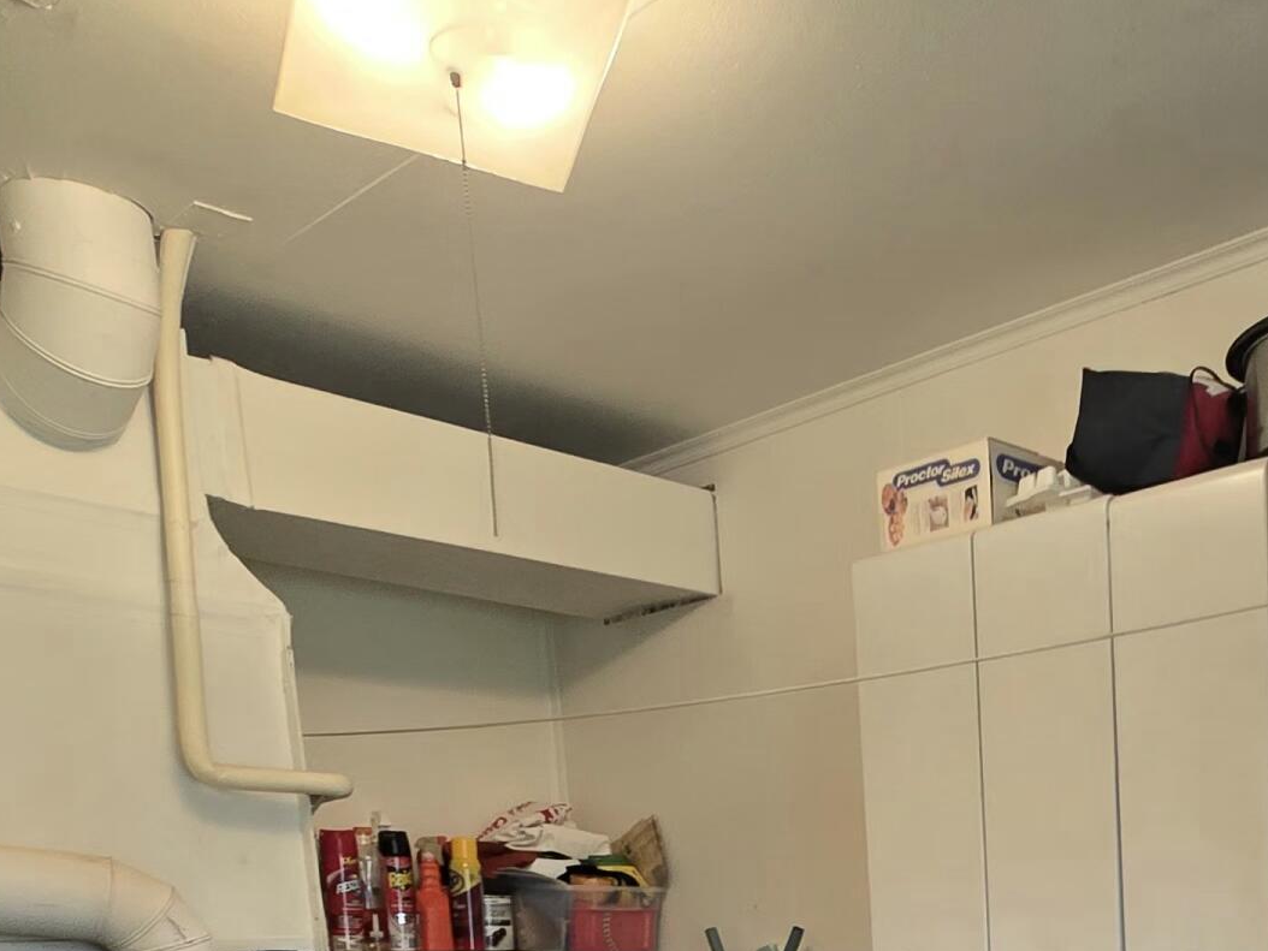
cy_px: 1173
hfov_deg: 46.1
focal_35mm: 37
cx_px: 1098
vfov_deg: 31.6
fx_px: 1356
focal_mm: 2.2
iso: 100
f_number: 2.2
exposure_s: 1/60.2
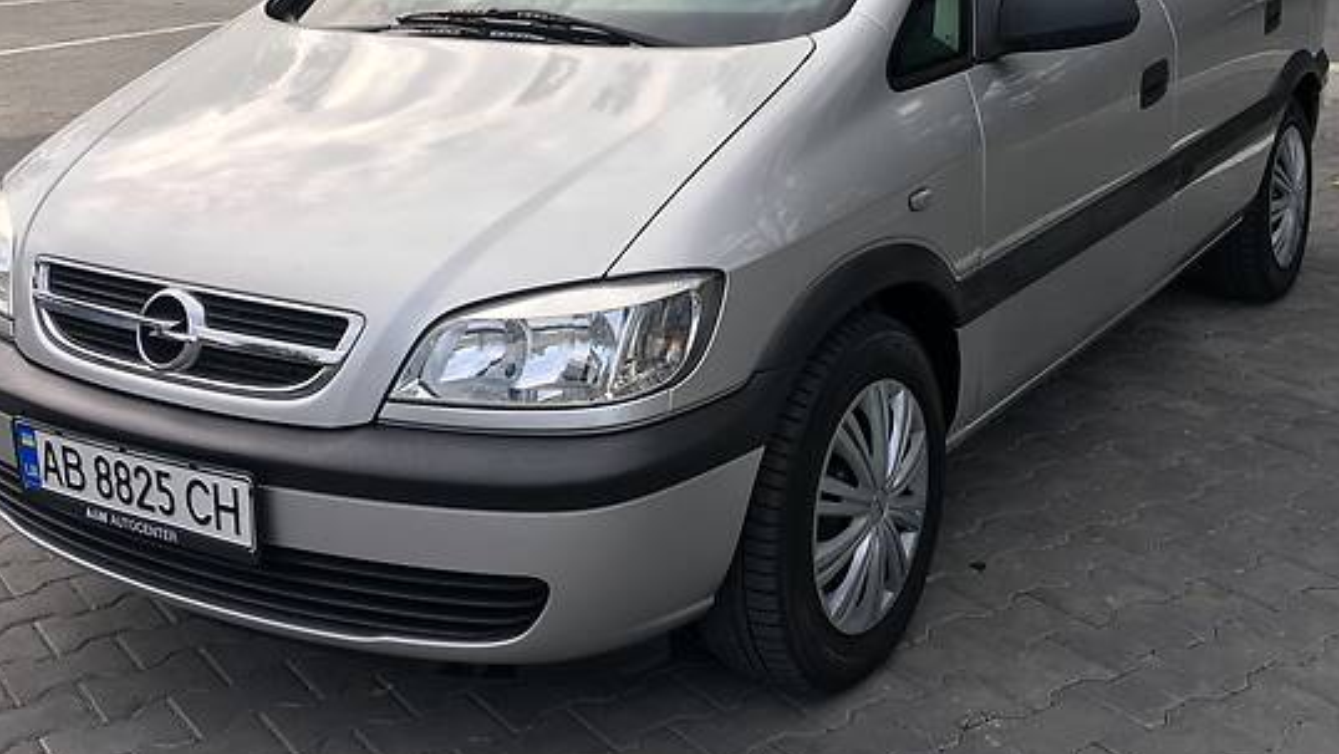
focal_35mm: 47
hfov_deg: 43.7
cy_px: 182
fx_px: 1669
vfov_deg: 25.1
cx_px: 667
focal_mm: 4.2
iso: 25
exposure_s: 1/469
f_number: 2.2
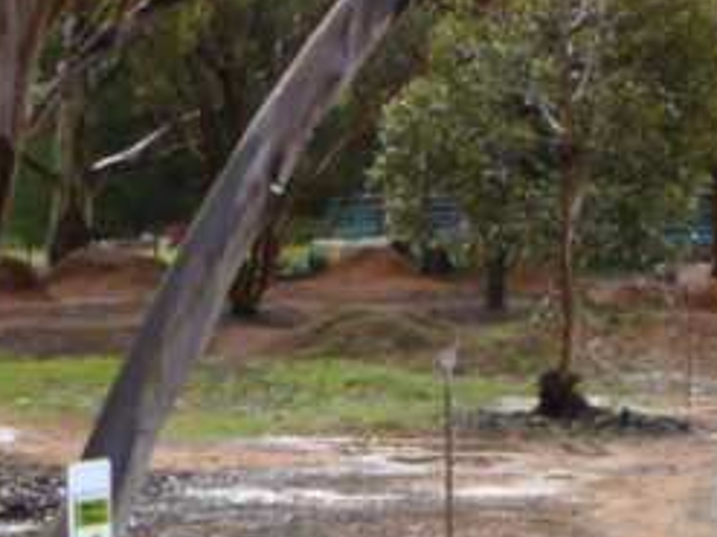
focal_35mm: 170
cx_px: 1361
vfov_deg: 8.7
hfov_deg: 10.8
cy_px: 197
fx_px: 3519
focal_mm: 7.4
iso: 100
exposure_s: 1/160
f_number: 3.7
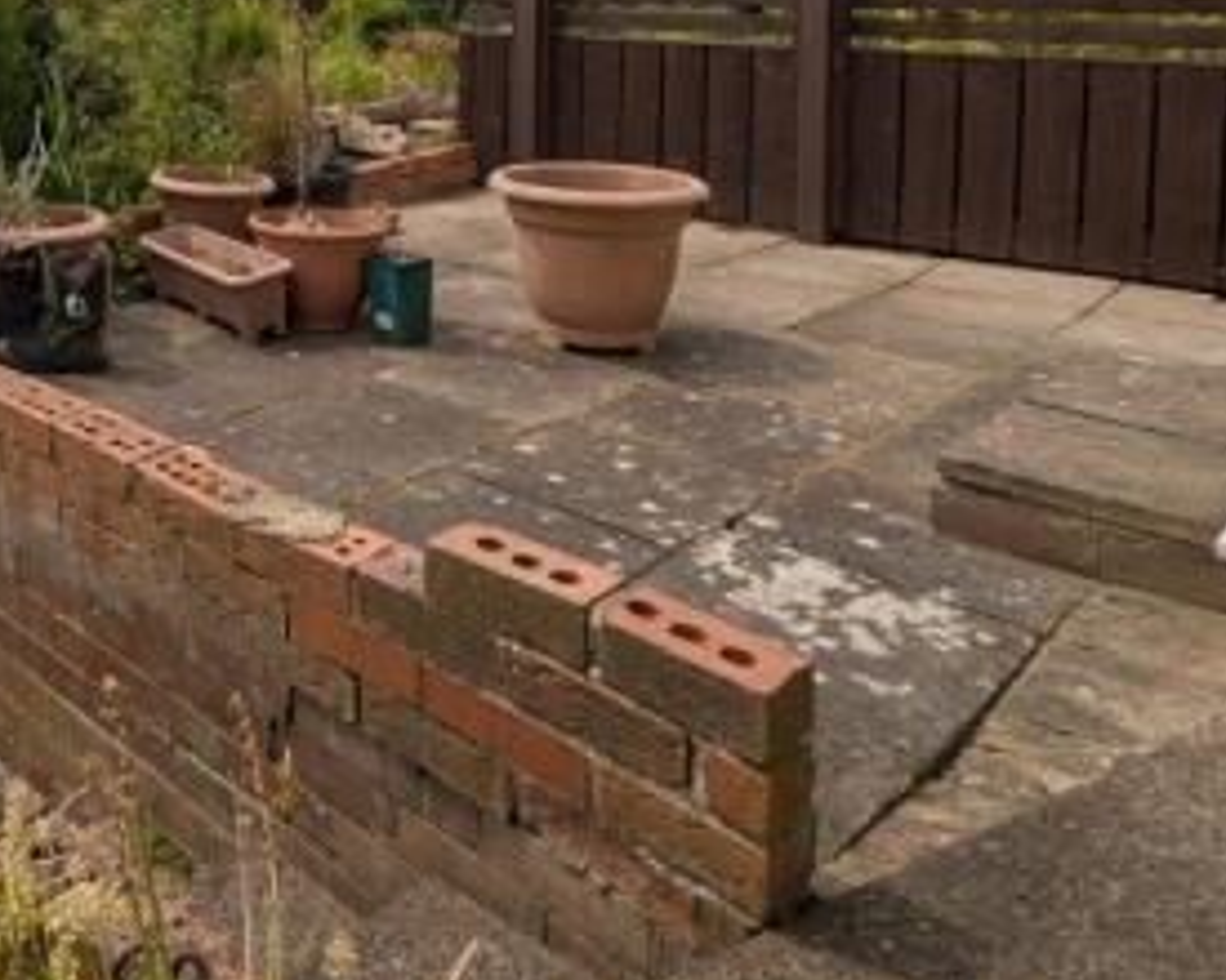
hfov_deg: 47.1
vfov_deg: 39.7
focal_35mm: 33
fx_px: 1197
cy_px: 20
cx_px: 58
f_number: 2.2
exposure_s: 1/1789
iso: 51
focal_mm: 2.35
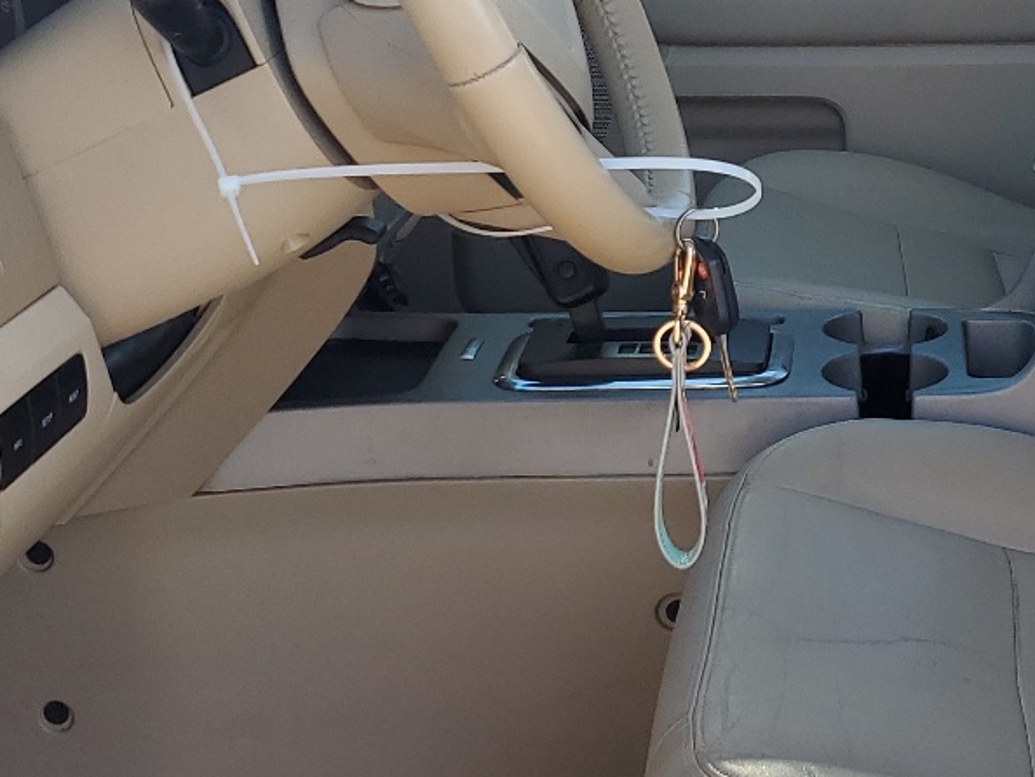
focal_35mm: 70
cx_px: 869
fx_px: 2094
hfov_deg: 27.1
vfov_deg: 21.0
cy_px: 280
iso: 50
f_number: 1.5
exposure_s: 1/556
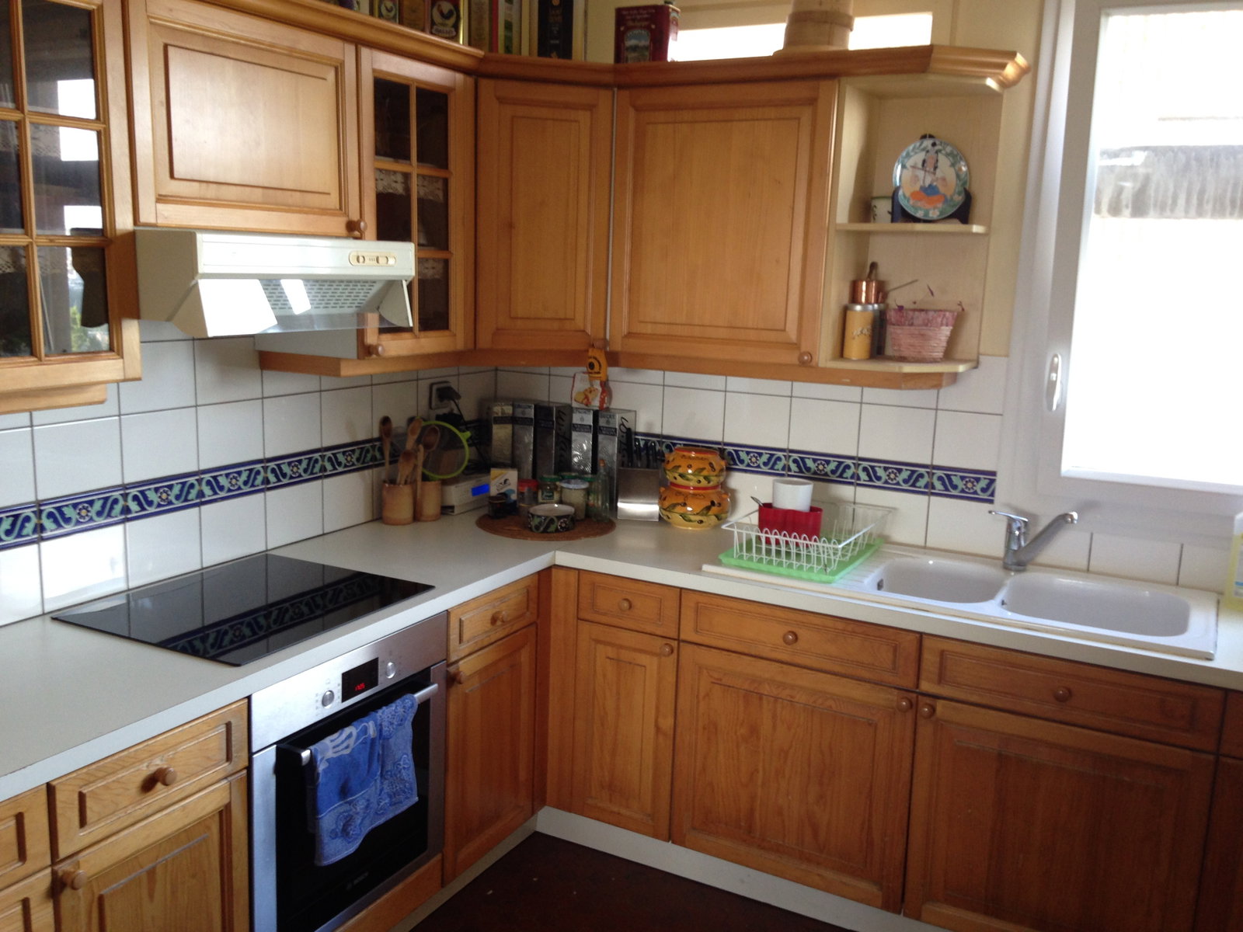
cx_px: 622
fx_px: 1185
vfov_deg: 42.9
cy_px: 466
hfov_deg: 55.4
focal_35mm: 33
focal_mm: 4.12
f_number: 2.4
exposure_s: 1/20
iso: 80
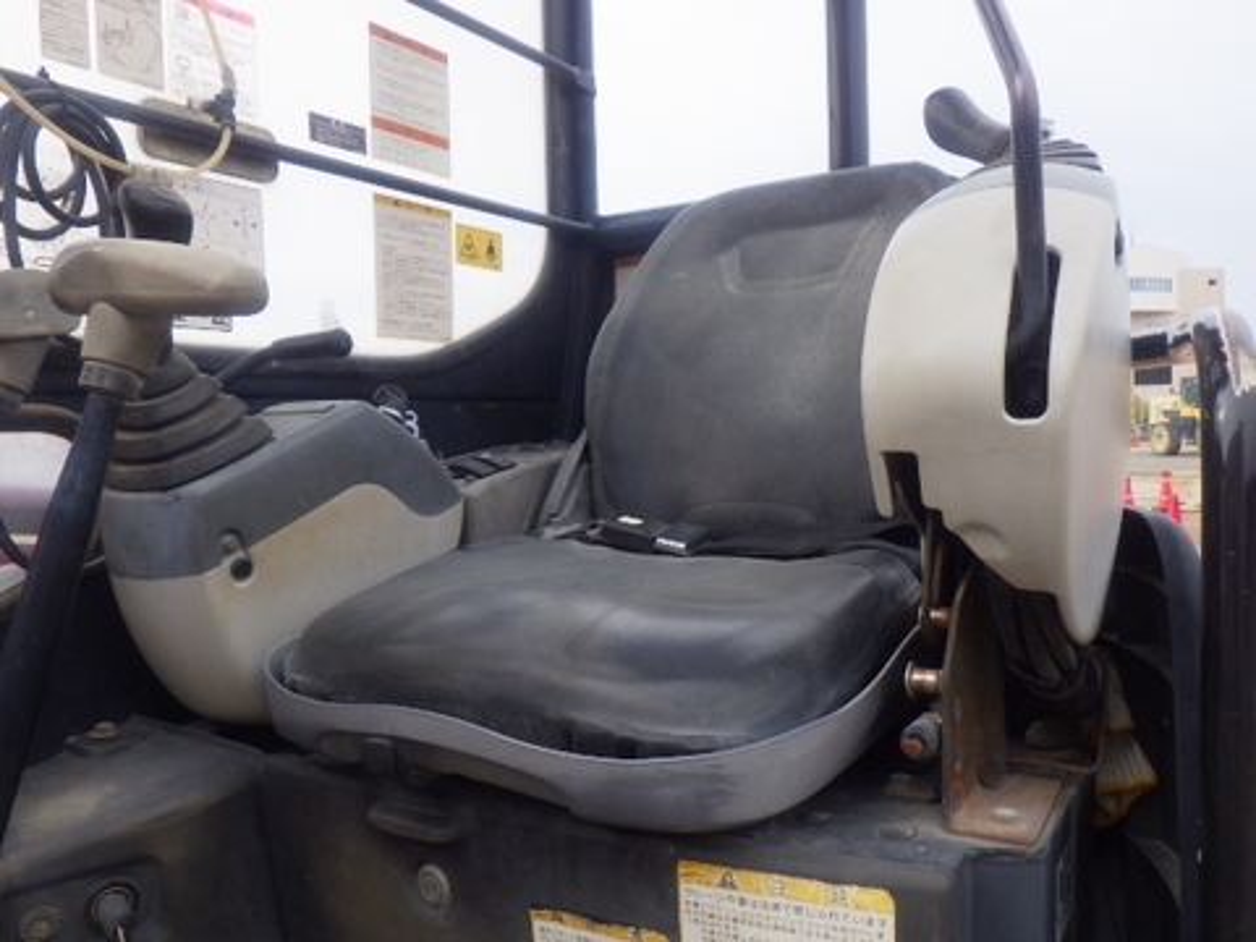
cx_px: 628
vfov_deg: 49.7
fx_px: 1016
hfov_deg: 63.4
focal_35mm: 28
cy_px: 471
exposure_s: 1/640
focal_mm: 5
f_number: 4.2
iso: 250
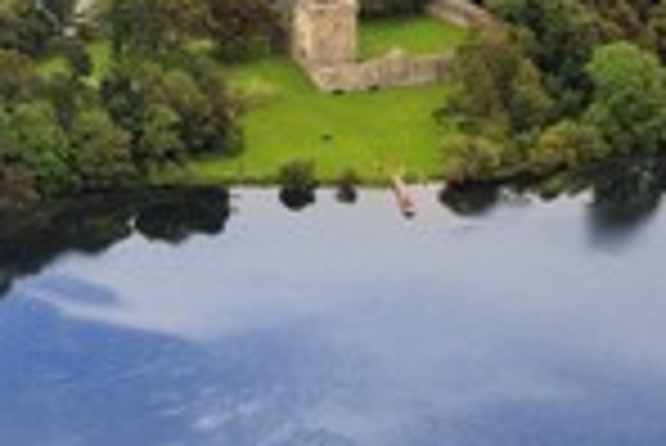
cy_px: -27
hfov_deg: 5.4
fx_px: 7074
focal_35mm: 382
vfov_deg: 3.6
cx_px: 405
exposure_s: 1/800
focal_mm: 135
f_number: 6.3
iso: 400
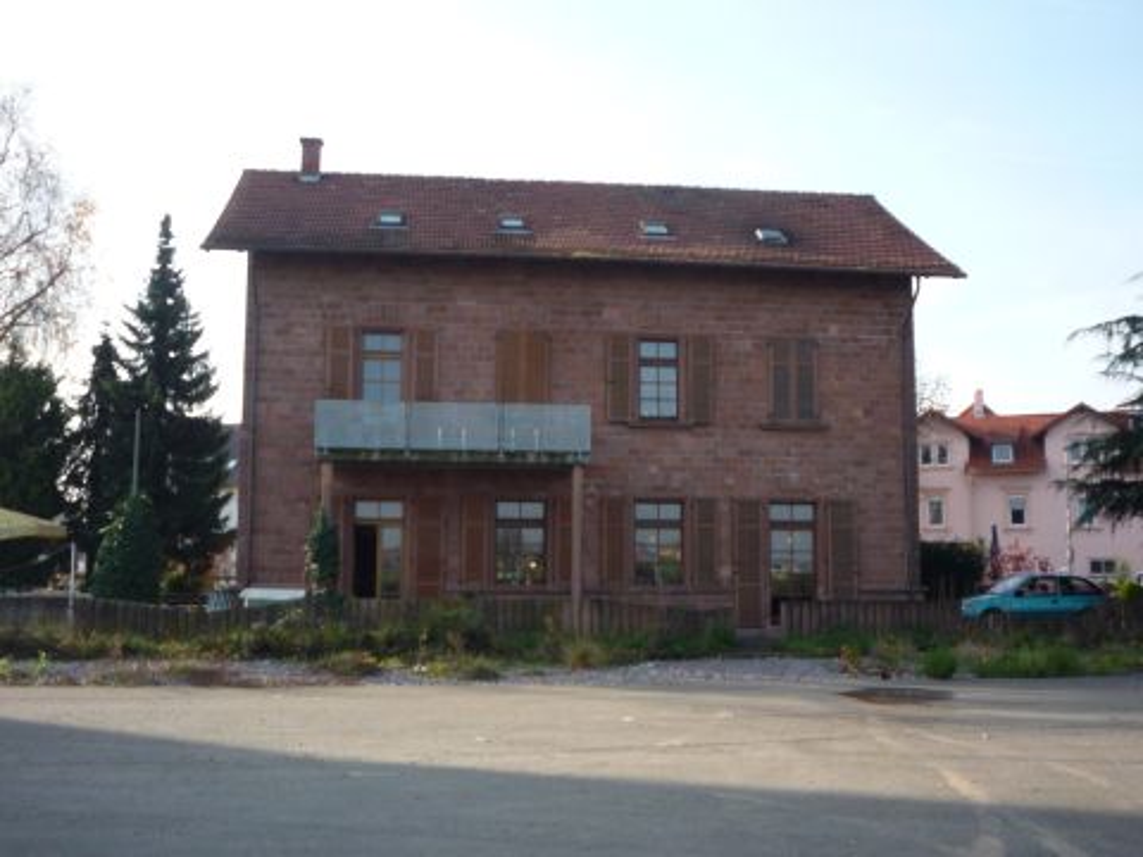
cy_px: 428
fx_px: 1255
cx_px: 572
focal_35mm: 38
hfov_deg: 49.0
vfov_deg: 37.7
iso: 100
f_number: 4
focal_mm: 5.2
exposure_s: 1/250
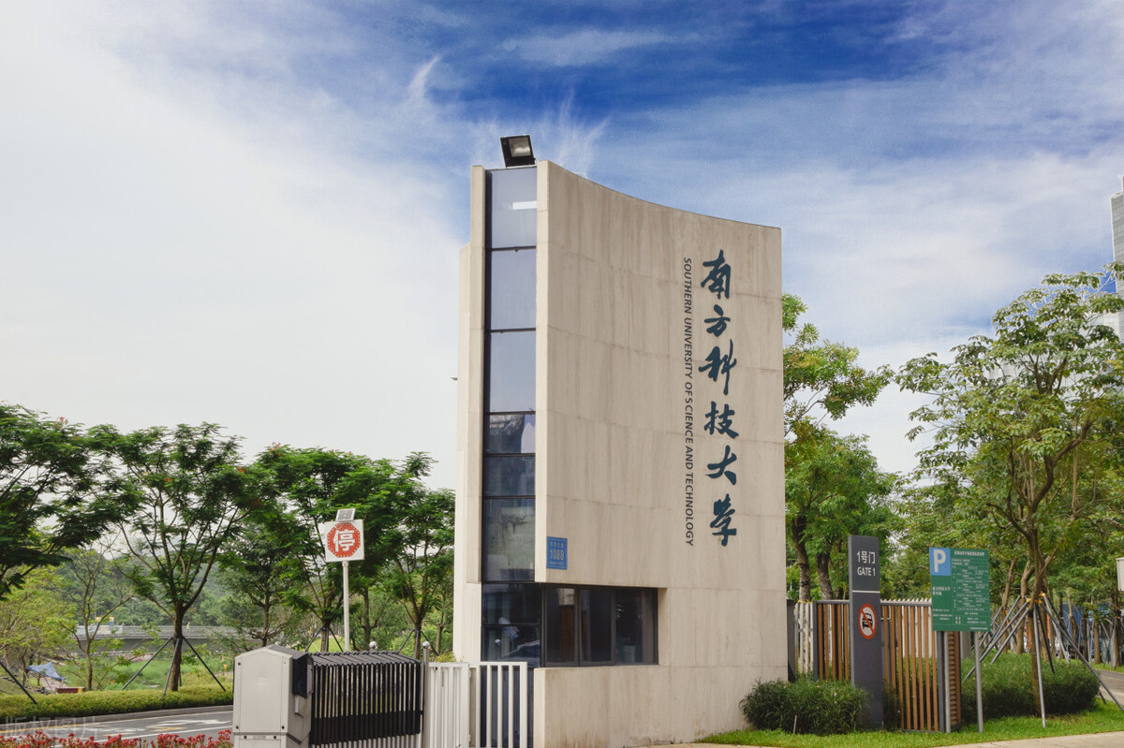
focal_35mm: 57
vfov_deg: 23.8
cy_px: 374
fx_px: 1779
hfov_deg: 35.1
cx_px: 562
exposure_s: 1/320
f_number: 11
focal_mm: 38
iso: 500
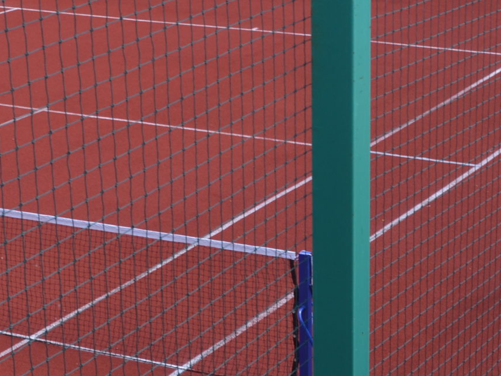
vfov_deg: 12.3
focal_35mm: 120
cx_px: 244
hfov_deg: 16.4
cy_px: 240
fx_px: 1736
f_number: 7.1
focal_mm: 28
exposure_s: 1/200
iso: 100
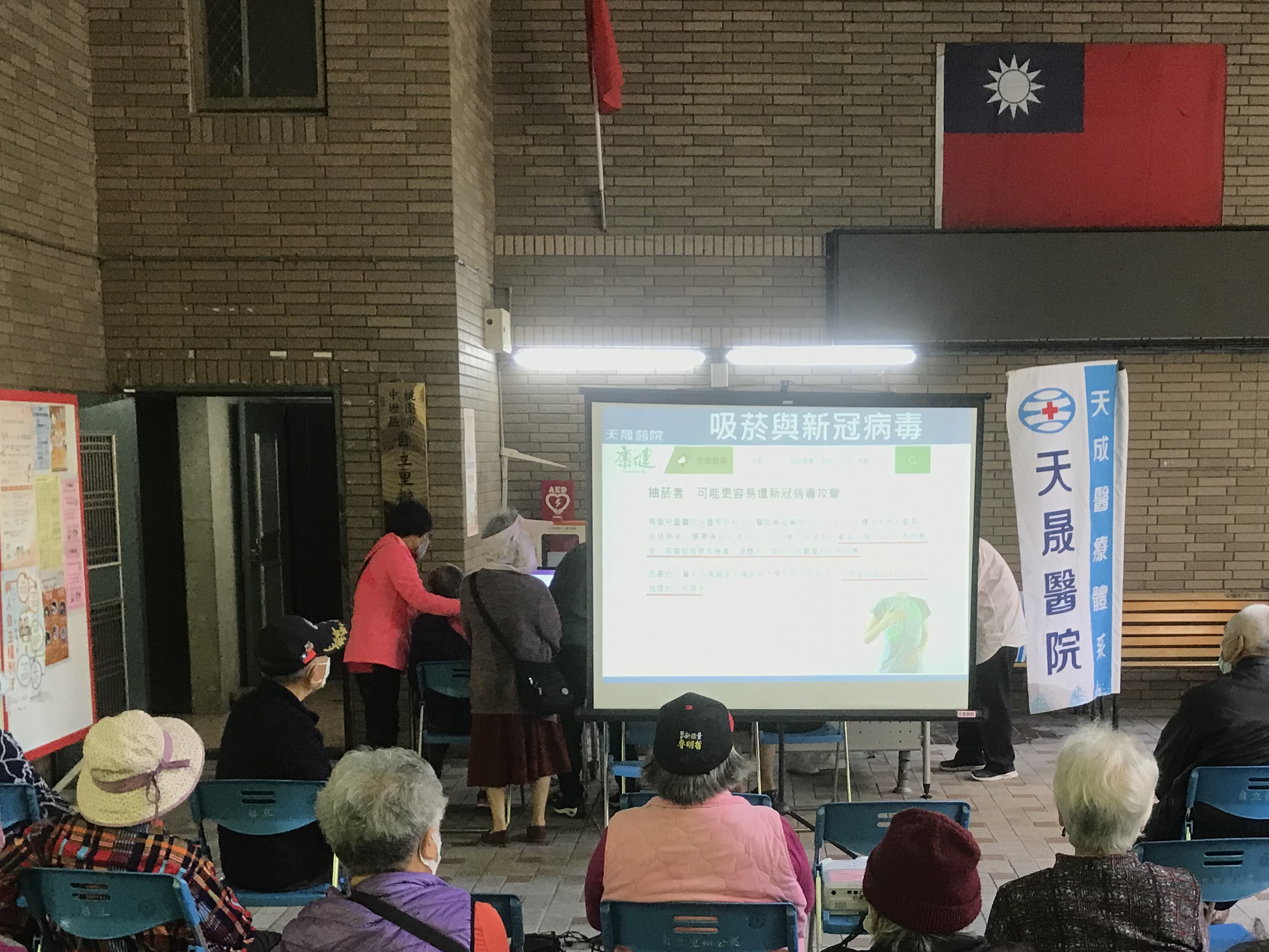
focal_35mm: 49
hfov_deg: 38.7
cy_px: 726
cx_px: 780
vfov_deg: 29.2
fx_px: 1796
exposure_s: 1/30
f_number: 1.8
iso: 40
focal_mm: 3.99
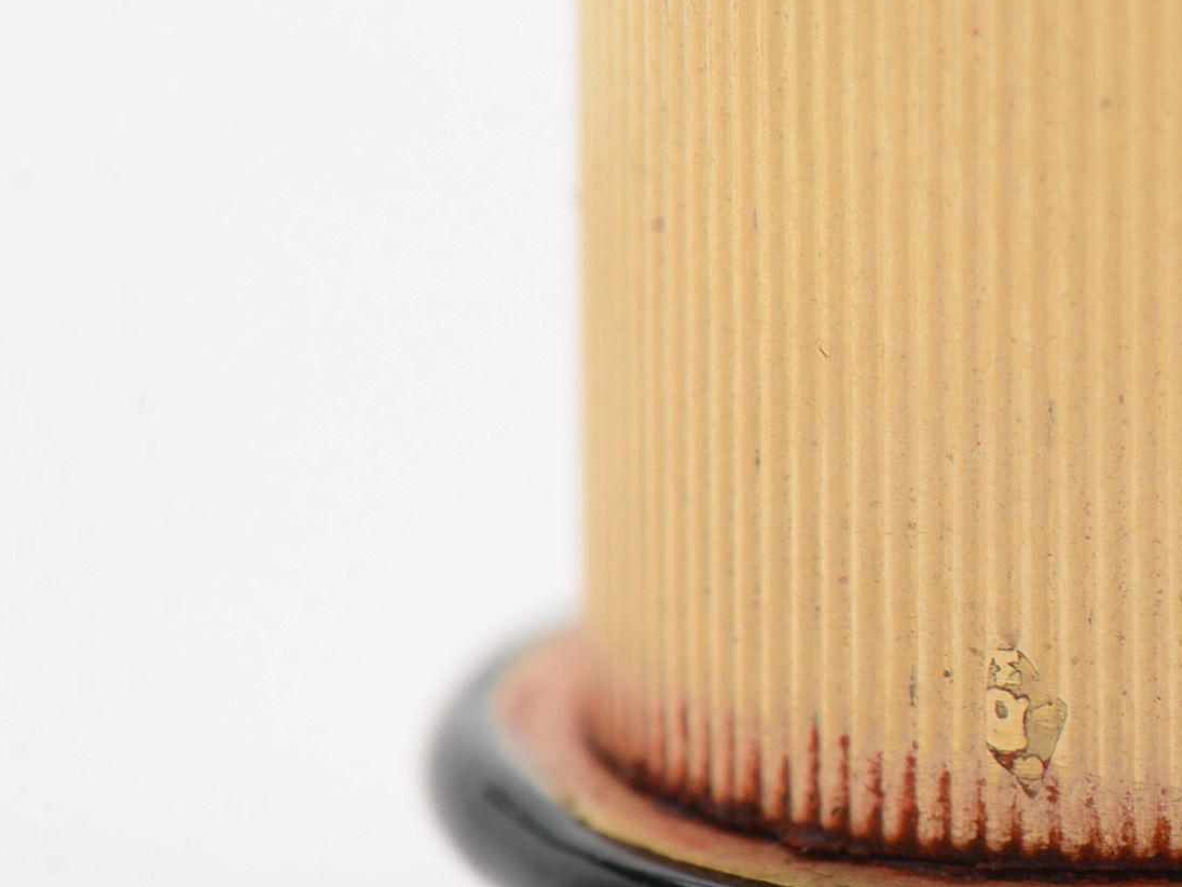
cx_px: 1229
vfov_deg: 5.4
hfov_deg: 7.2
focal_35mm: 275
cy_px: 630
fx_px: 9393
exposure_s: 1/125
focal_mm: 85
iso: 200
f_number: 14
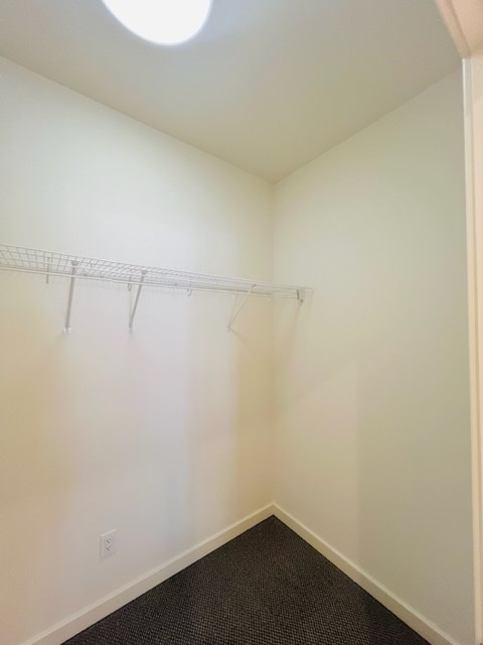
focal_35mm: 13
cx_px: 242
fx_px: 242
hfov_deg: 89.9
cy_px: 322
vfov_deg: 106.2
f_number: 1.8
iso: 200
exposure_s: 1/60
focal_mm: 1.57
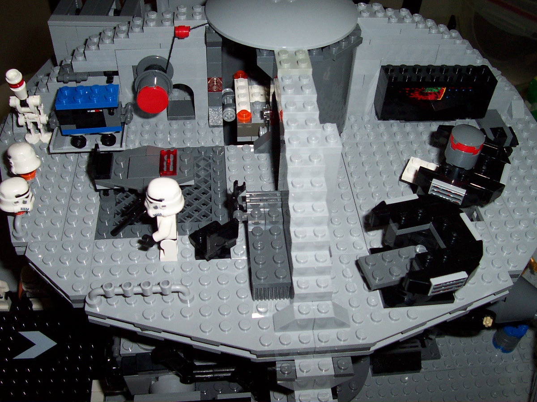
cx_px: 268
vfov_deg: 38.7
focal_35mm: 37
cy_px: 201
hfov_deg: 50.1
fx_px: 574
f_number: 2.8
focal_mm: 5.6
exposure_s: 1/60
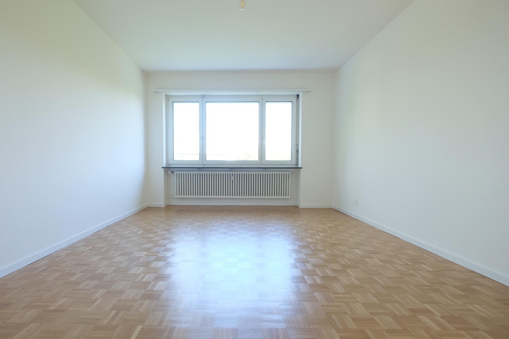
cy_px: 176
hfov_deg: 93.0
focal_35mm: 17
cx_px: 232
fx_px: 240
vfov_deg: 70.4
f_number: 4
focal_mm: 10
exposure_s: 1/30
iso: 400
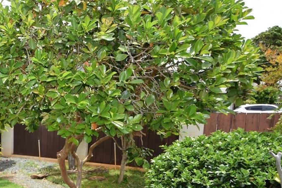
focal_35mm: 35
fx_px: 274
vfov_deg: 36.1
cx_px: 11
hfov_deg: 46.9
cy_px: 160
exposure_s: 1/200
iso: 100
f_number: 8
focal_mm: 10
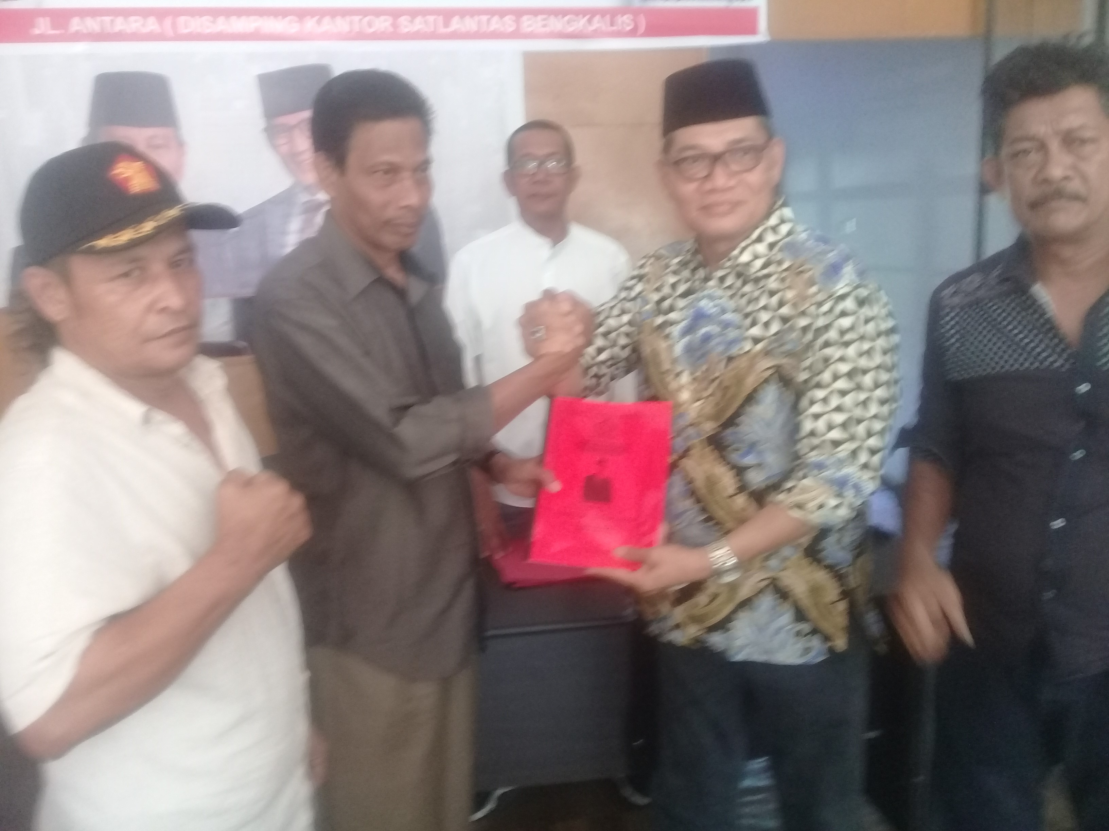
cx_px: 554
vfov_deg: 45.4
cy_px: 416
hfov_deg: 58.4
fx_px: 993
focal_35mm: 31
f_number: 2.2
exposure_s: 1/20
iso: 200
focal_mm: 3.3
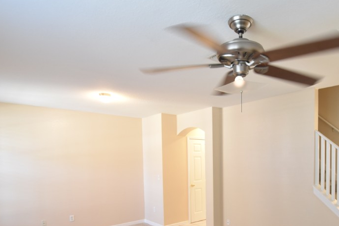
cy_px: 169
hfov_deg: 69.0
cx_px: 232
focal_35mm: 25
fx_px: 235
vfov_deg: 49.3
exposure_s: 1/30
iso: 800
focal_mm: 10
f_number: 3.5
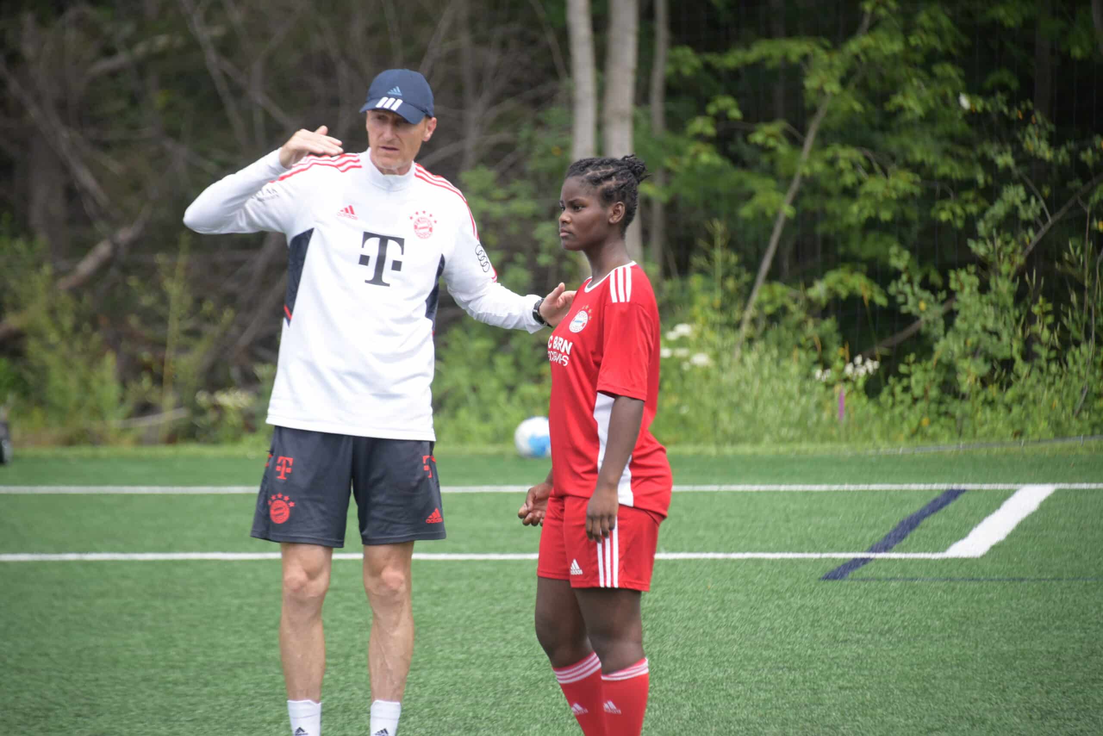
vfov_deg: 4.6
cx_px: 552
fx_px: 9195
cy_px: 368
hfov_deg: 6.9
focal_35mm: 300
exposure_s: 1/1250
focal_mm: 300
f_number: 5.6
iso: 640
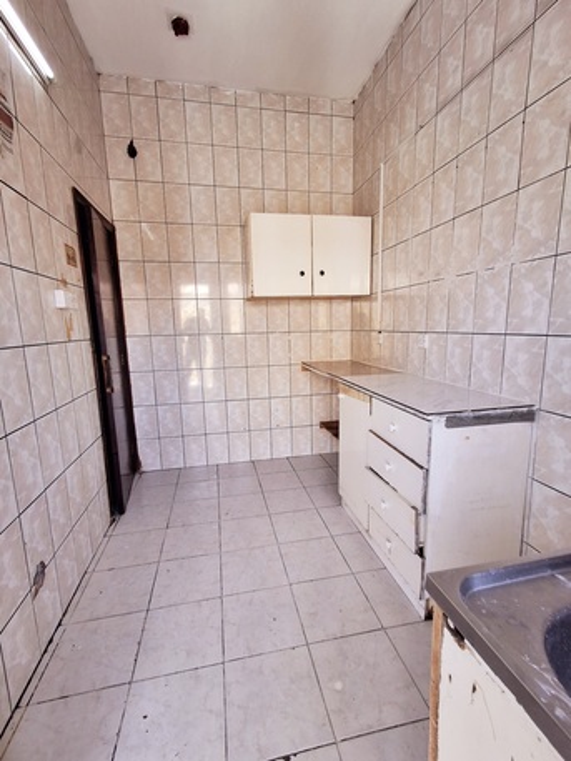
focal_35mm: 16
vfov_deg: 94.5
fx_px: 352
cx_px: 286
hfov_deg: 78.1
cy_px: 380
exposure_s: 1/50
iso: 40
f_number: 2.2
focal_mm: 1.64
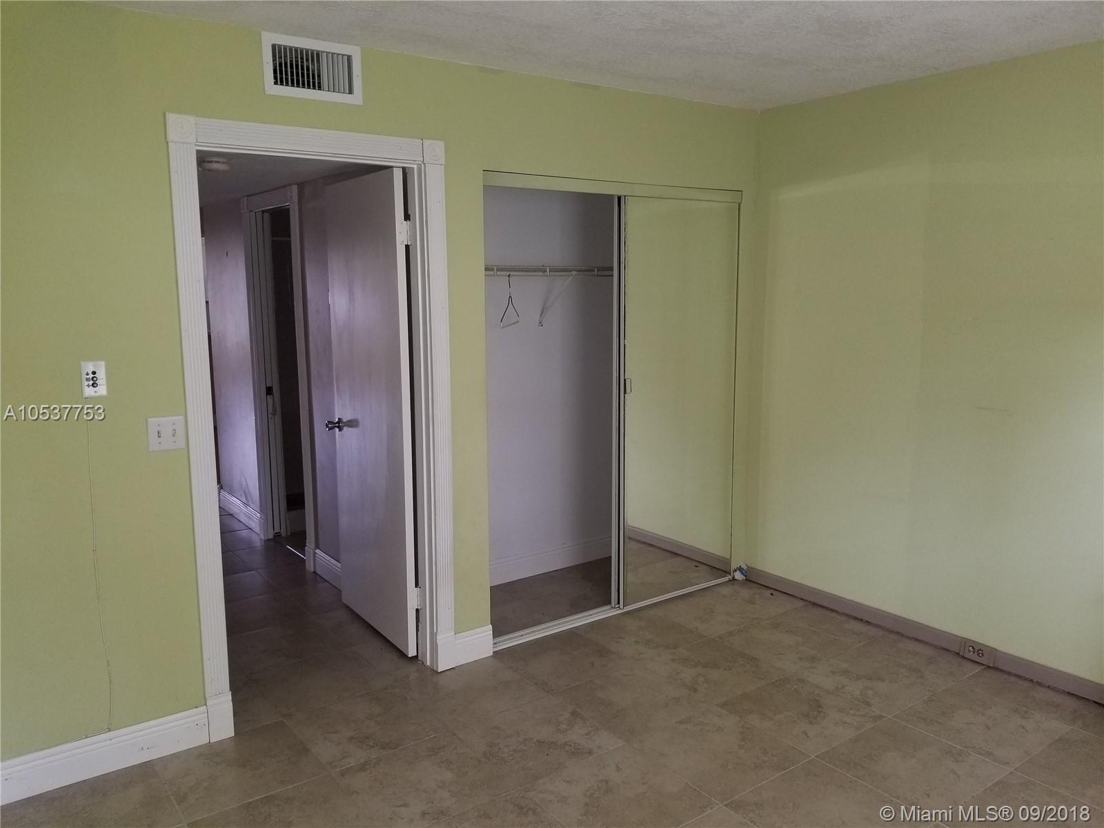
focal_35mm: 26
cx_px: 552
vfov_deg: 53.1
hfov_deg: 67.3
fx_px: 829
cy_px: 414
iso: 125
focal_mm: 4.3
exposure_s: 1/19
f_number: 1.7
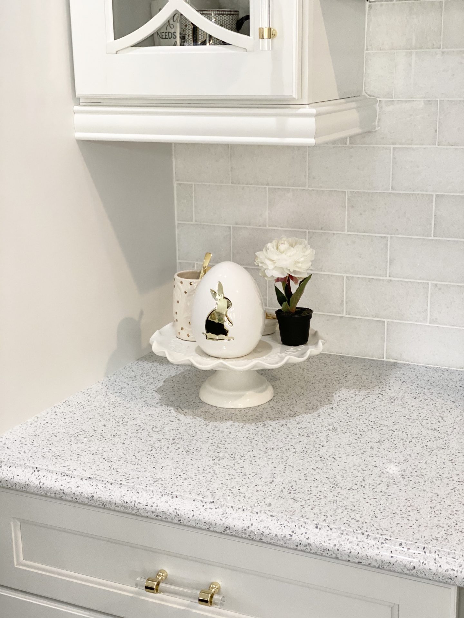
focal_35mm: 52
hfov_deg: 28.0
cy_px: 309
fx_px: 929
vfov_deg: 36.8
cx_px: 232
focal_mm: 6
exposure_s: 1/120
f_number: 2
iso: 250
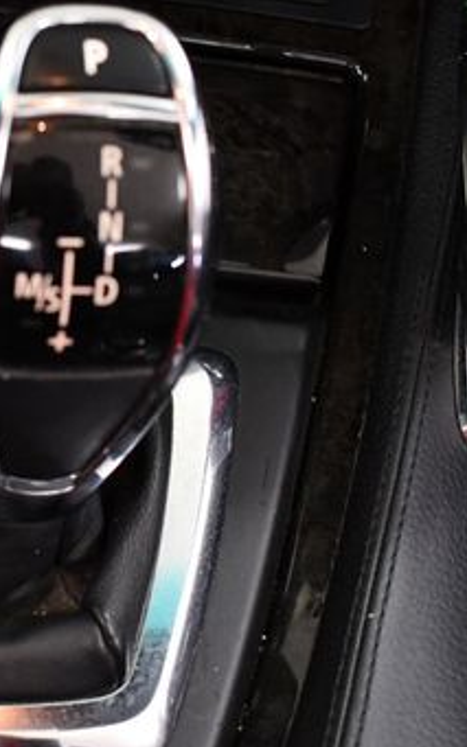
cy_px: 394
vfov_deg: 29.8
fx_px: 1406
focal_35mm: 69
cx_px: -4
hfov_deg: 18.4
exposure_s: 1/125
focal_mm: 18
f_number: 3.5
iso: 1600
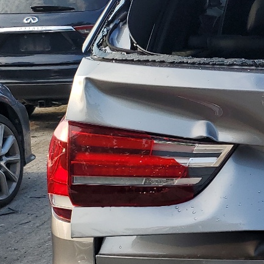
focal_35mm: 86
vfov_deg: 20.1
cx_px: 407
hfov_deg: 17.8
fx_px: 742
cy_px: 189
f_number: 1.5
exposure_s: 1/1111
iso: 50
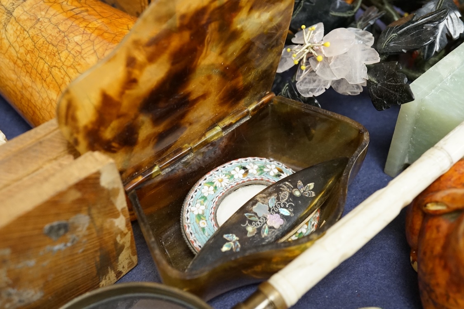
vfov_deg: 29.9
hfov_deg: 43.6
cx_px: 232
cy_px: 154
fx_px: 580
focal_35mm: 45
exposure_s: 1/80
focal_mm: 30
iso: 2500
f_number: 10
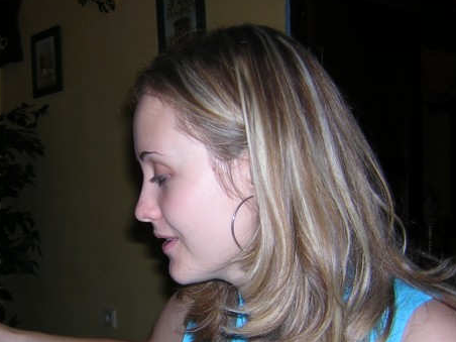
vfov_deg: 28.4
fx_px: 672
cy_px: 230
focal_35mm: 51
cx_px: 187
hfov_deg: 37.4
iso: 100
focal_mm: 4.7
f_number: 2.6
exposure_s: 1/60.1
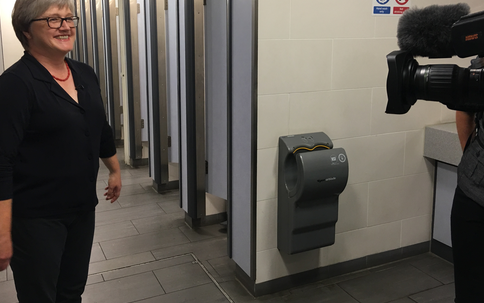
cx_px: 242
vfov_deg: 35.1
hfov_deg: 54.0
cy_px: 109
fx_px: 475
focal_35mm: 36
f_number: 2.2
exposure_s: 1/17
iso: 64
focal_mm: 4.15
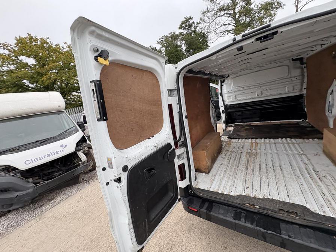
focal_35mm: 14
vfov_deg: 85.7
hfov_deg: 102.1
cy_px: 126
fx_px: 136
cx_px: 168
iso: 40
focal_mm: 2.22
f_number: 2.2
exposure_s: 1/121
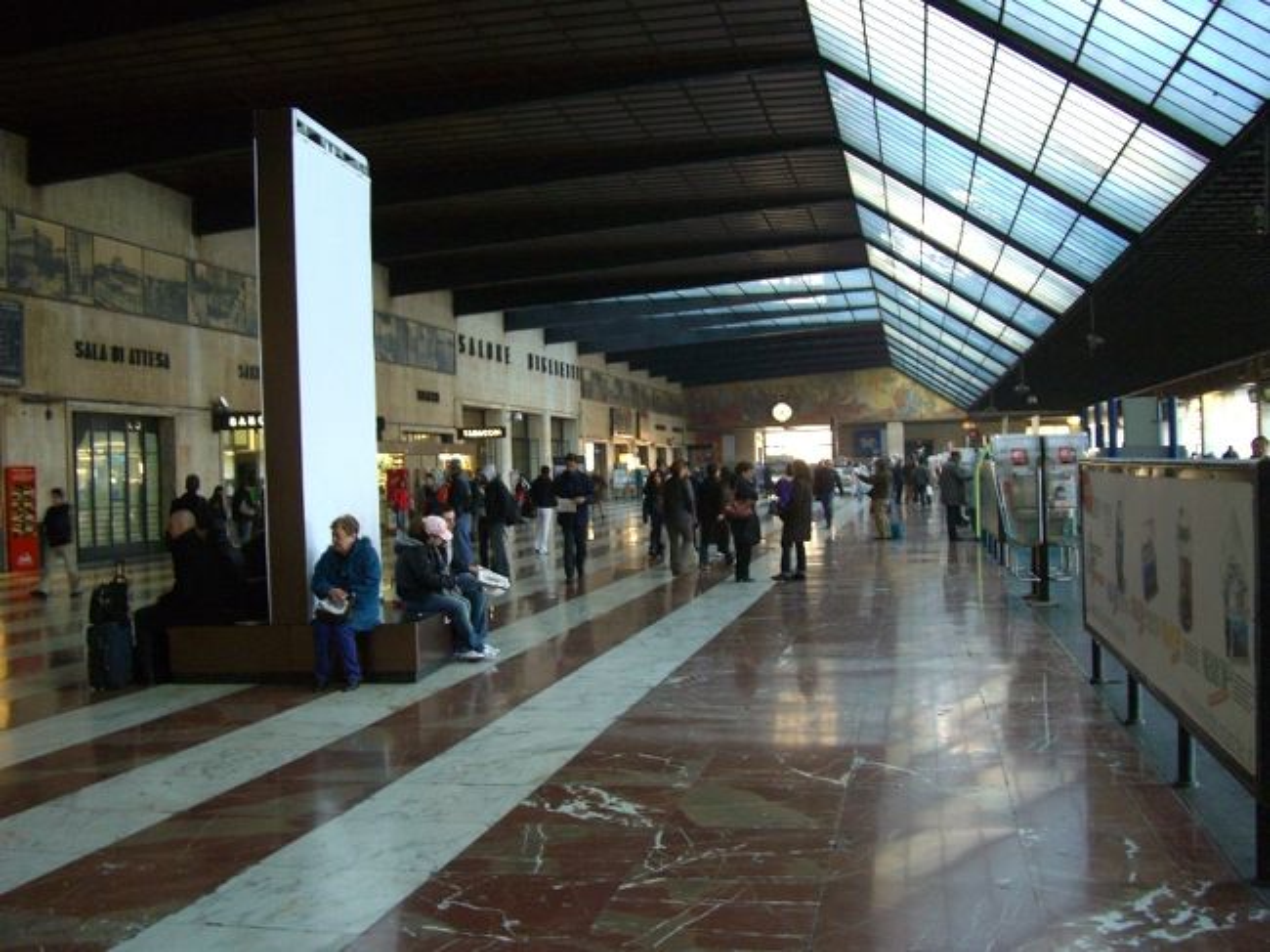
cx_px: 635
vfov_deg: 37.7
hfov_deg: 49.0
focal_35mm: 38
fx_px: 1394
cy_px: 476
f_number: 2.8
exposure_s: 1/15
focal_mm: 7.9
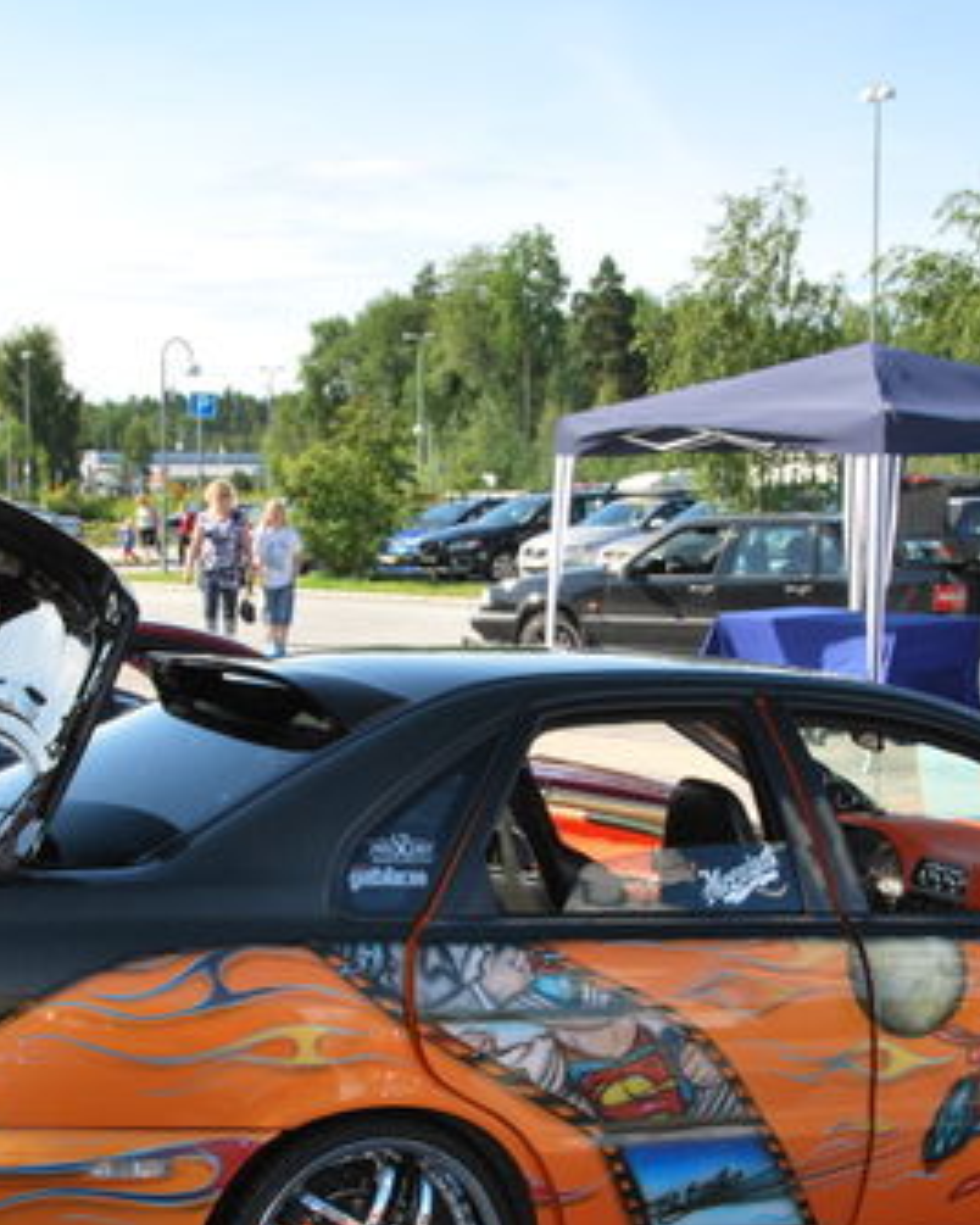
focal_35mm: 70
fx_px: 2538
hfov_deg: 21.8
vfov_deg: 27.1
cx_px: 428
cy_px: 739
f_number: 7.1
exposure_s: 1/200
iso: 100
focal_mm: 26
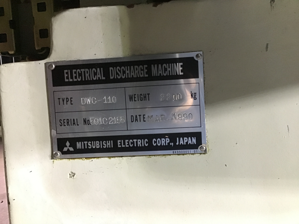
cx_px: 150
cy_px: 112
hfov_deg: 58.4
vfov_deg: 45.4
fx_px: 268
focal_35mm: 31
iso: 400
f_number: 2.4
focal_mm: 3.3
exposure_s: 1/15
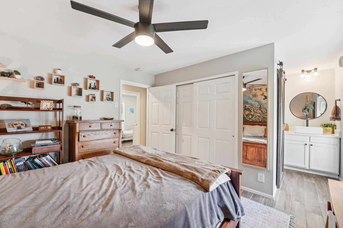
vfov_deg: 81.2
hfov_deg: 104.3
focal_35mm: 14
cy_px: 114
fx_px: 133
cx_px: 172
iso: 400
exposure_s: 1/8
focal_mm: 14
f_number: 8
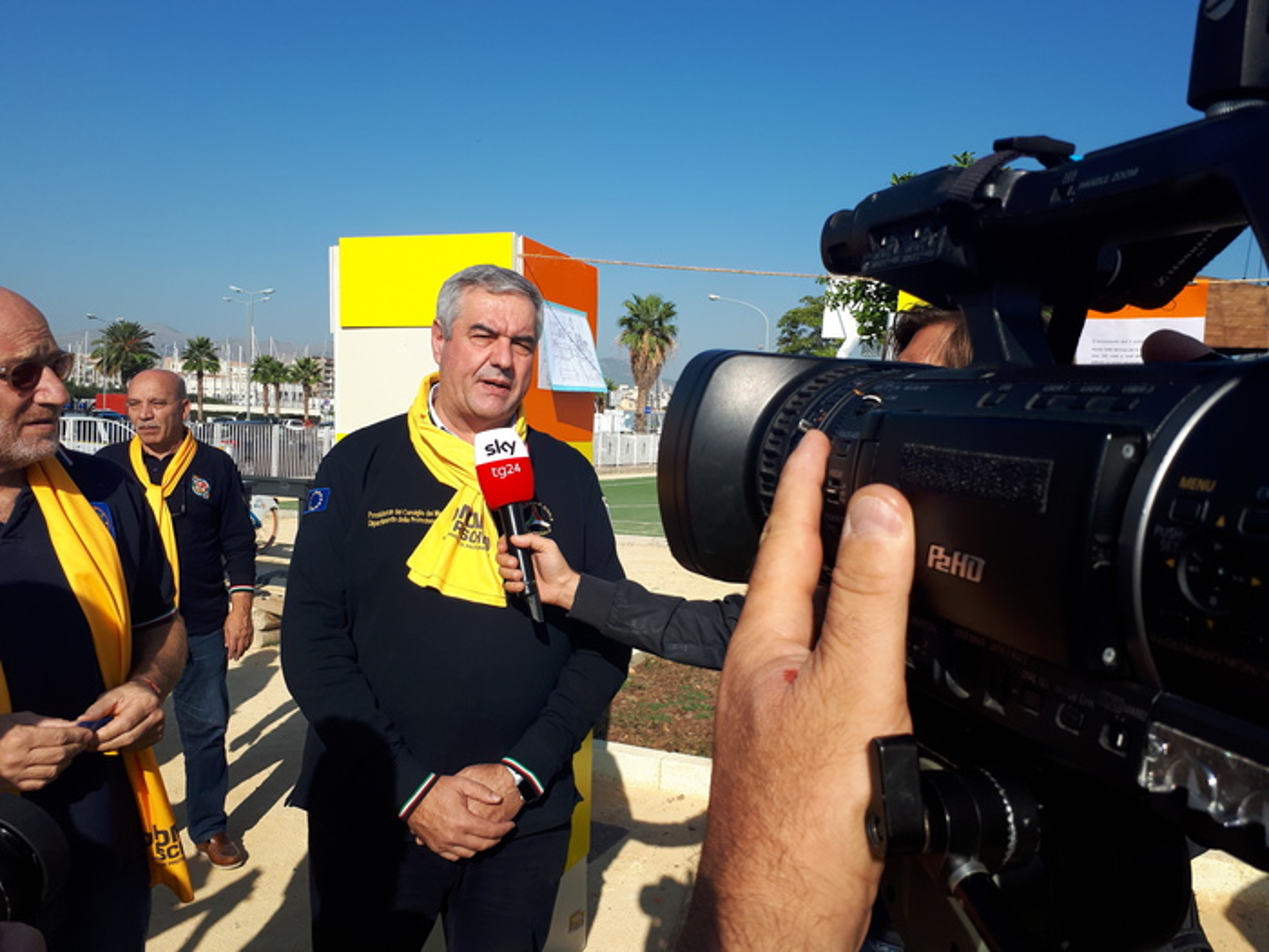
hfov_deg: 65.3
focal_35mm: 27
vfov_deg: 51.4
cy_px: 476
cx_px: 634
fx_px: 990
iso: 40
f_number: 1.9
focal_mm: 3.6
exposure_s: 1/1815
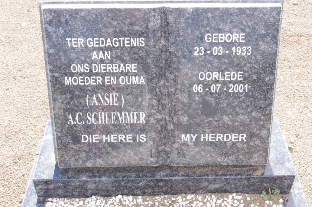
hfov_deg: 40.4
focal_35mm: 49
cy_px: 104
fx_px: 424
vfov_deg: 27.5
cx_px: 156
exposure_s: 1/125
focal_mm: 32.5
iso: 800
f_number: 11
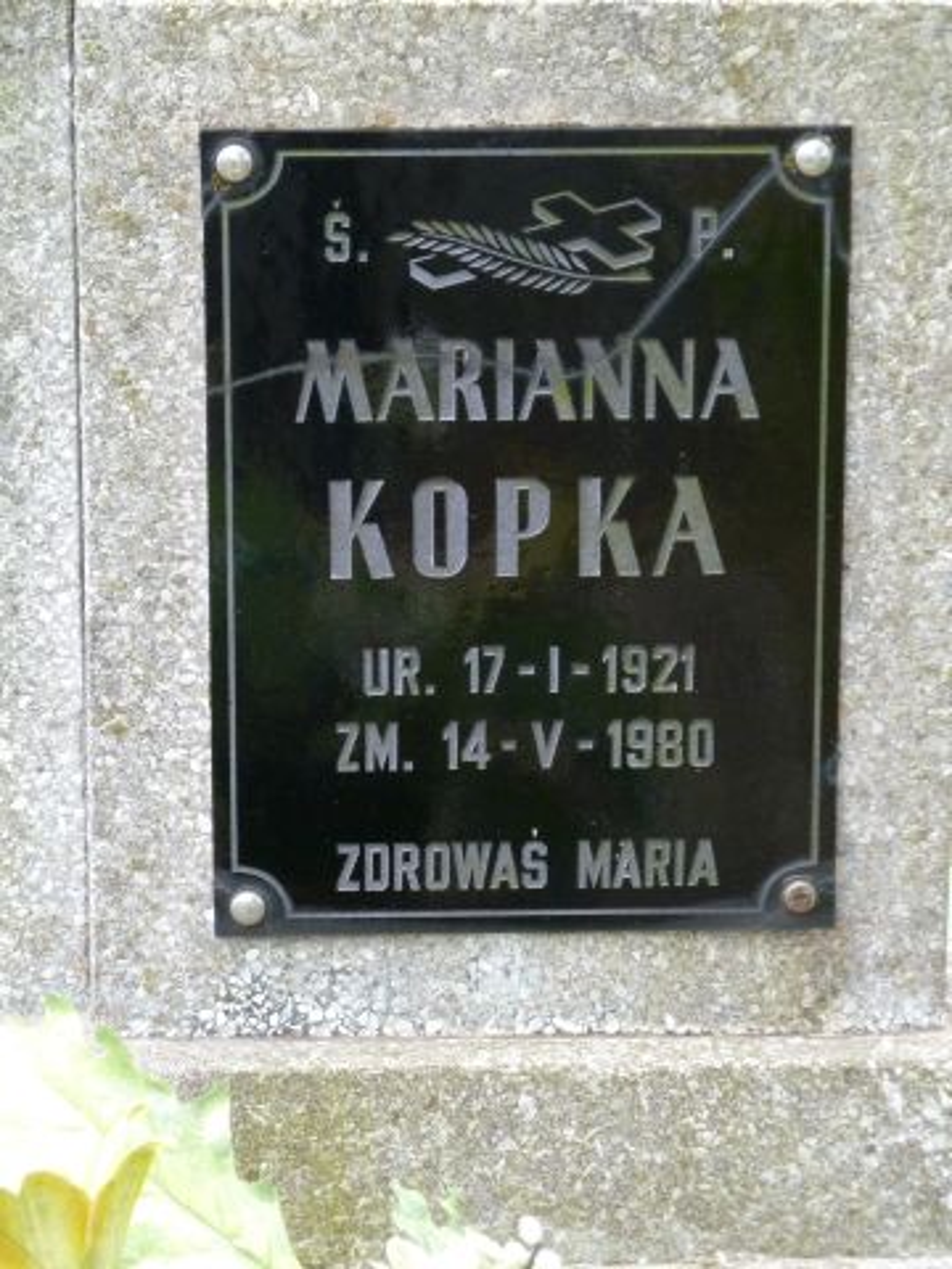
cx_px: 476
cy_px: 634
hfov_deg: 10.8
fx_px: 5024
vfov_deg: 14.4
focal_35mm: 137
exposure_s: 1/80
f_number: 4.5
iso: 320
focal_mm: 22.5
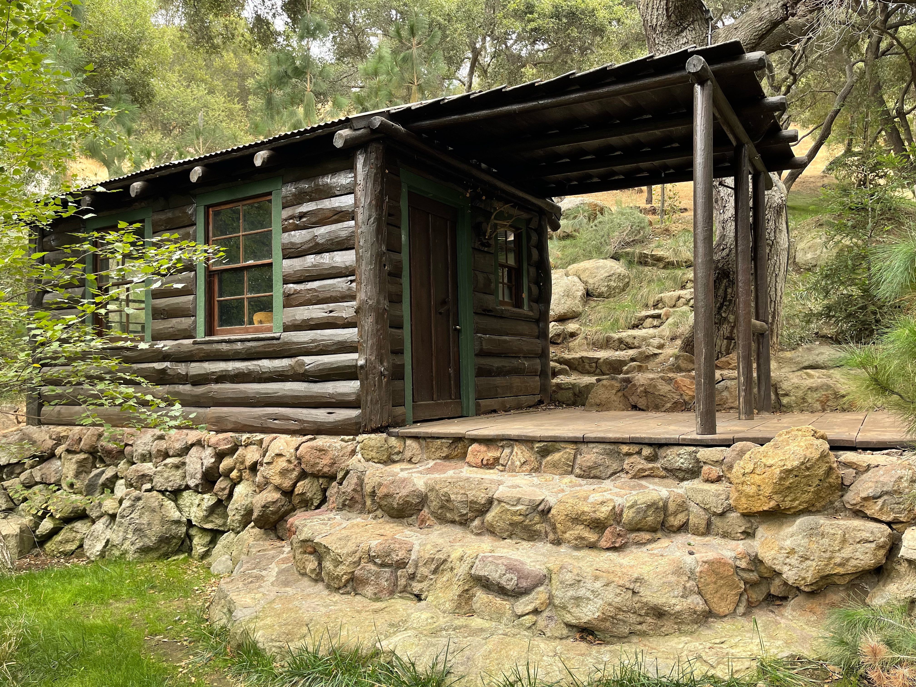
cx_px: 458
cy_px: 344
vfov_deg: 53.1
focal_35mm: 26
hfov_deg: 67.3
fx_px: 688
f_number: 1.6
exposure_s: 1/121
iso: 40
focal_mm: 5.1
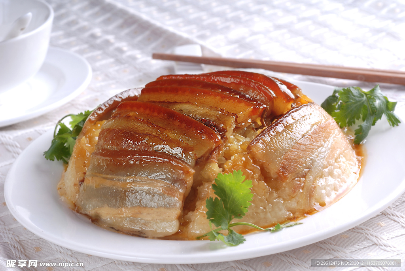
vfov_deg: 15.2
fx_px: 1013
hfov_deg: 22.6
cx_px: 202
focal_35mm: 90
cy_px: 136
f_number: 13
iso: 100
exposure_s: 1/200
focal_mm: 60
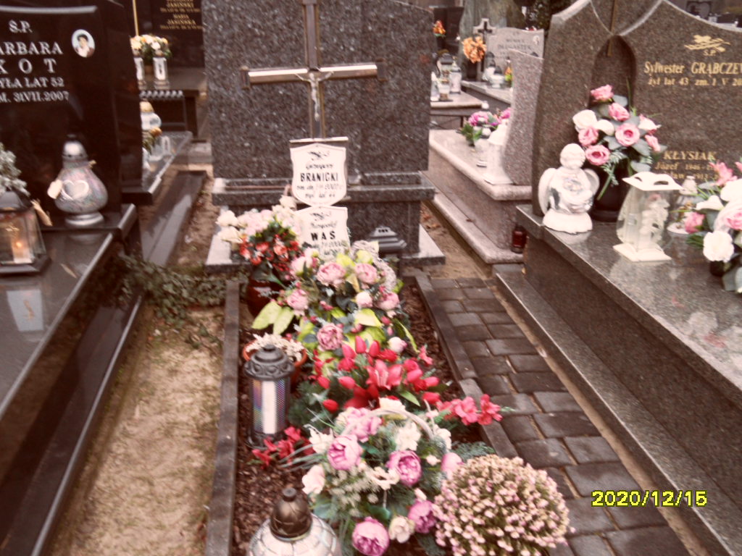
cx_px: 371
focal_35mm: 32
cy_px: 278
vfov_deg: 44.2
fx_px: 686
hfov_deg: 56.8
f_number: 3.4
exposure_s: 1/45
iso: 100
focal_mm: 5.3
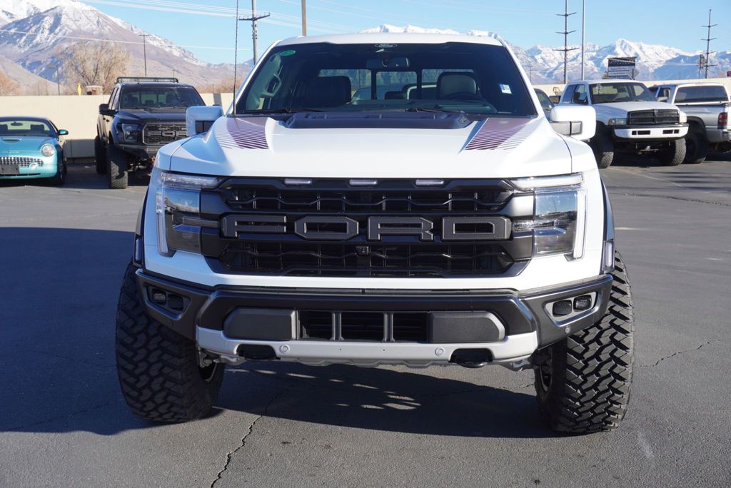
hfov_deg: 47.9
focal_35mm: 40
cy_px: 244
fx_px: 823
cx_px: 366
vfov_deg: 33.1
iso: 100
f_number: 7.1
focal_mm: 27
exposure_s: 1/160
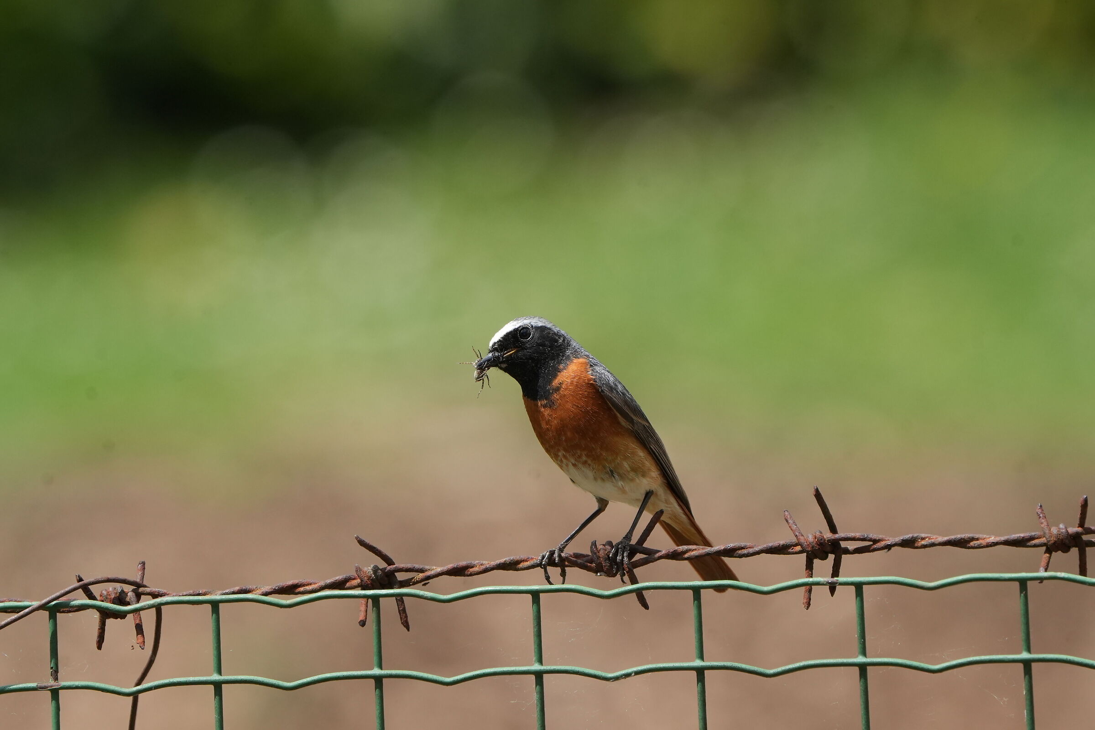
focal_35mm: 900
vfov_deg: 1.5
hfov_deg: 2.3
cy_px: 365
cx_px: 548
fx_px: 27373
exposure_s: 1/1000
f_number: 11
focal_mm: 600
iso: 1000
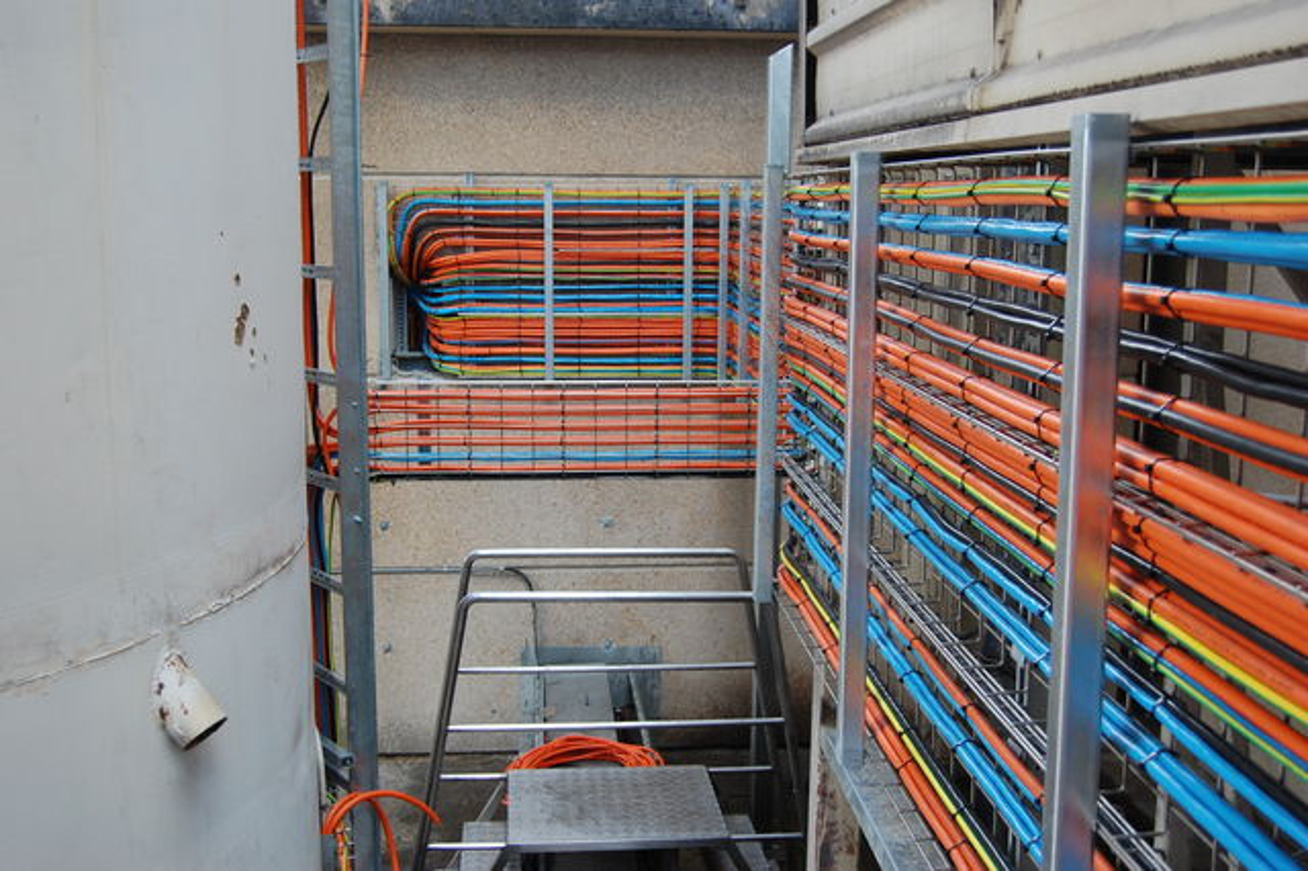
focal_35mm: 39
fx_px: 1416
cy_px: 436
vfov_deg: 34.2
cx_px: 654
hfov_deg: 49.6
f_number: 5
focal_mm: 26
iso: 400
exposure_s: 1/100
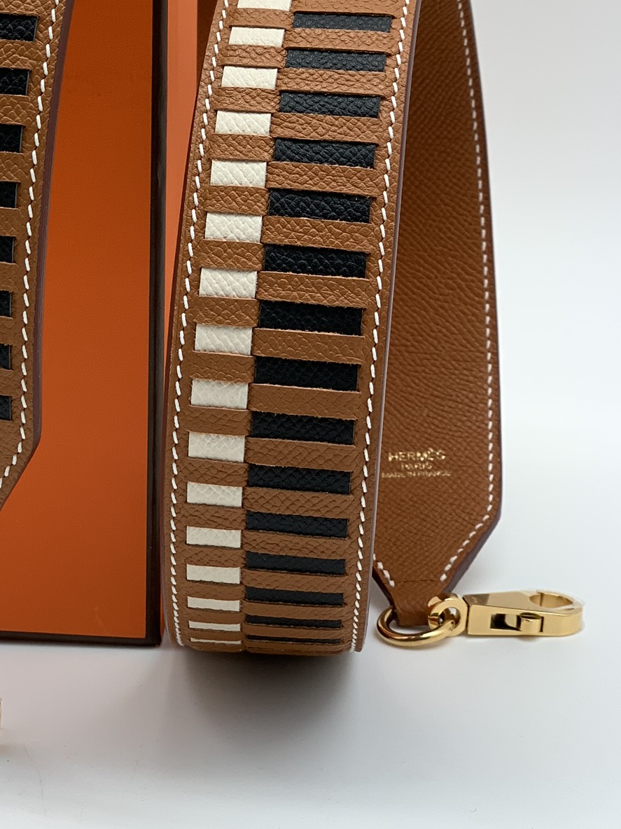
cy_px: 199
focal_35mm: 90
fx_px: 2153
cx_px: 105
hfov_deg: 16.3
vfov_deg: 21.6
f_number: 2.4
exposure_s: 1/100
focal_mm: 6
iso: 32
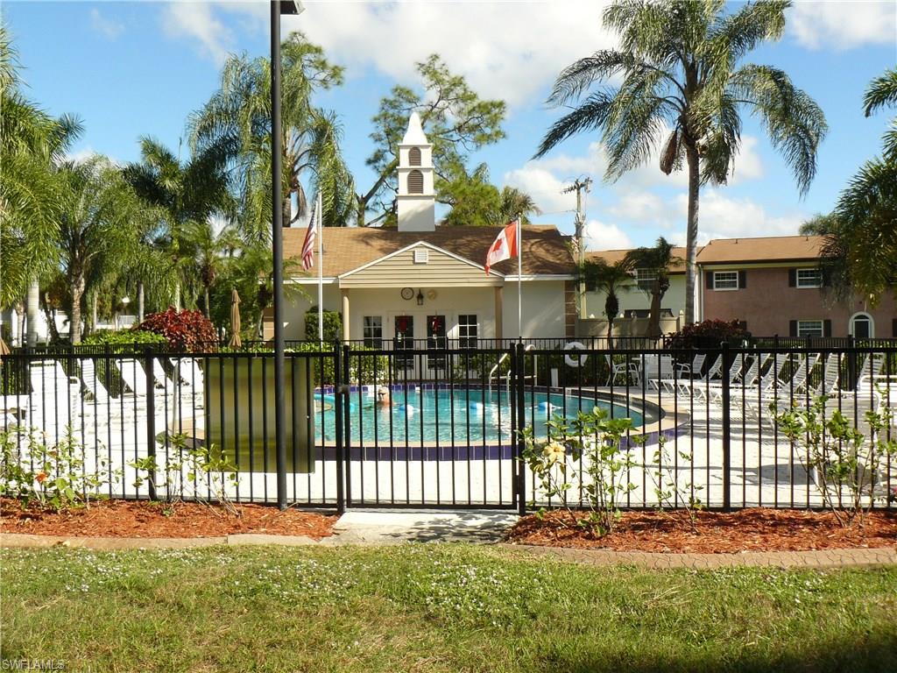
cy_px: 336
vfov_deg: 39.7
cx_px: 448
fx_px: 933
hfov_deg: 51.4
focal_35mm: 36
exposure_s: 1/320
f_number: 5.6
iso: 100
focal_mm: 6
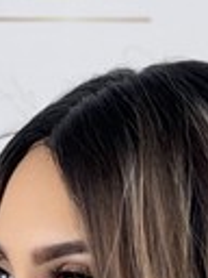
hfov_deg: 5.0
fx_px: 2396
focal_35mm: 299
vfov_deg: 6.4
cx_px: 141
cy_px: 641
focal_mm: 7.5
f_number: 2.2
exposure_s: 1/100
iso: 160
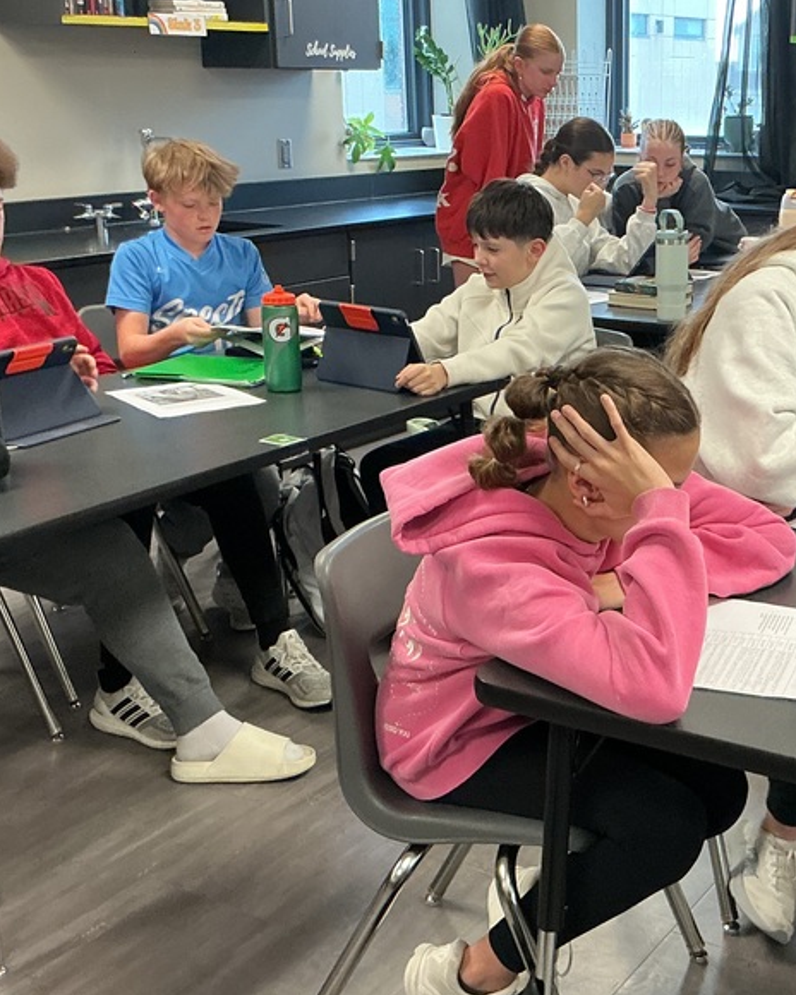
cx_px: 621
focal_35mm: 50
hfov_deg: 29.6
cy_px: 508
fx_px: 1472
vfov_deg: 37.3
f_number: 1.8
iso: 160
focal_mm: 3
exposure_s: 1/60
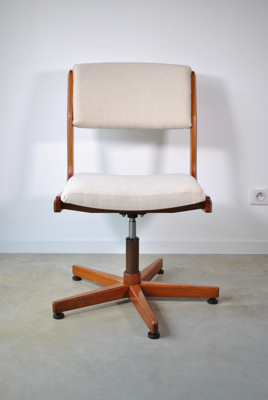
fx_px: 501
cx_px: 134
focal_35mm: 45
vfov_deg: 43.6
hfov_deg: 29.9
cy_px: 200
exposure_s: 1/30
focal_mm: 30
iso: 100
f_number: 4.5
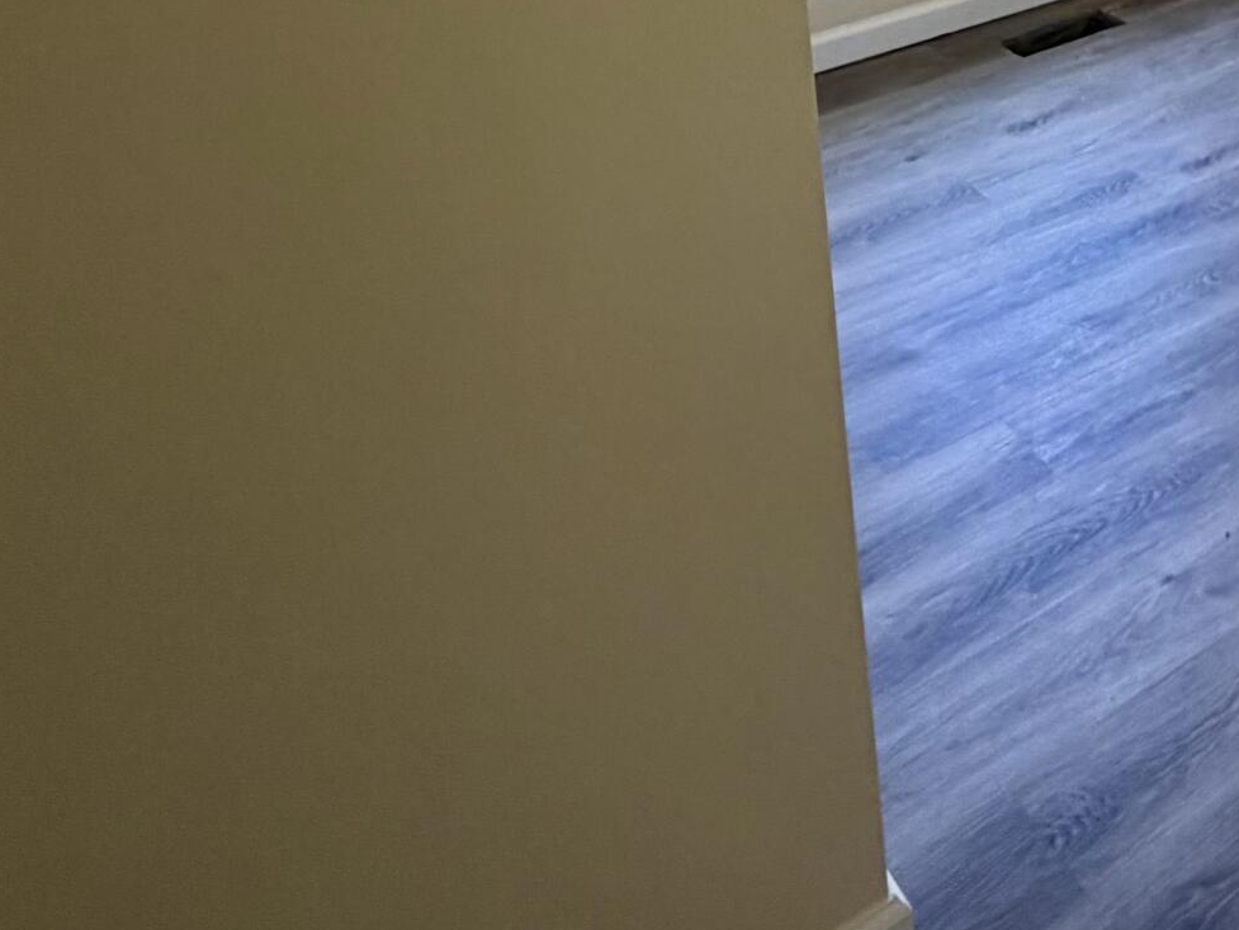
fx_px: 1539
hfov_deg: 34.4
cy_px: -293
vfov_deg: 27.7
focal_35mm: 43
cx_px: 1512
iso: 160
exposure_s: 1/121
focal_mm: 2.22
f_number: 2.2
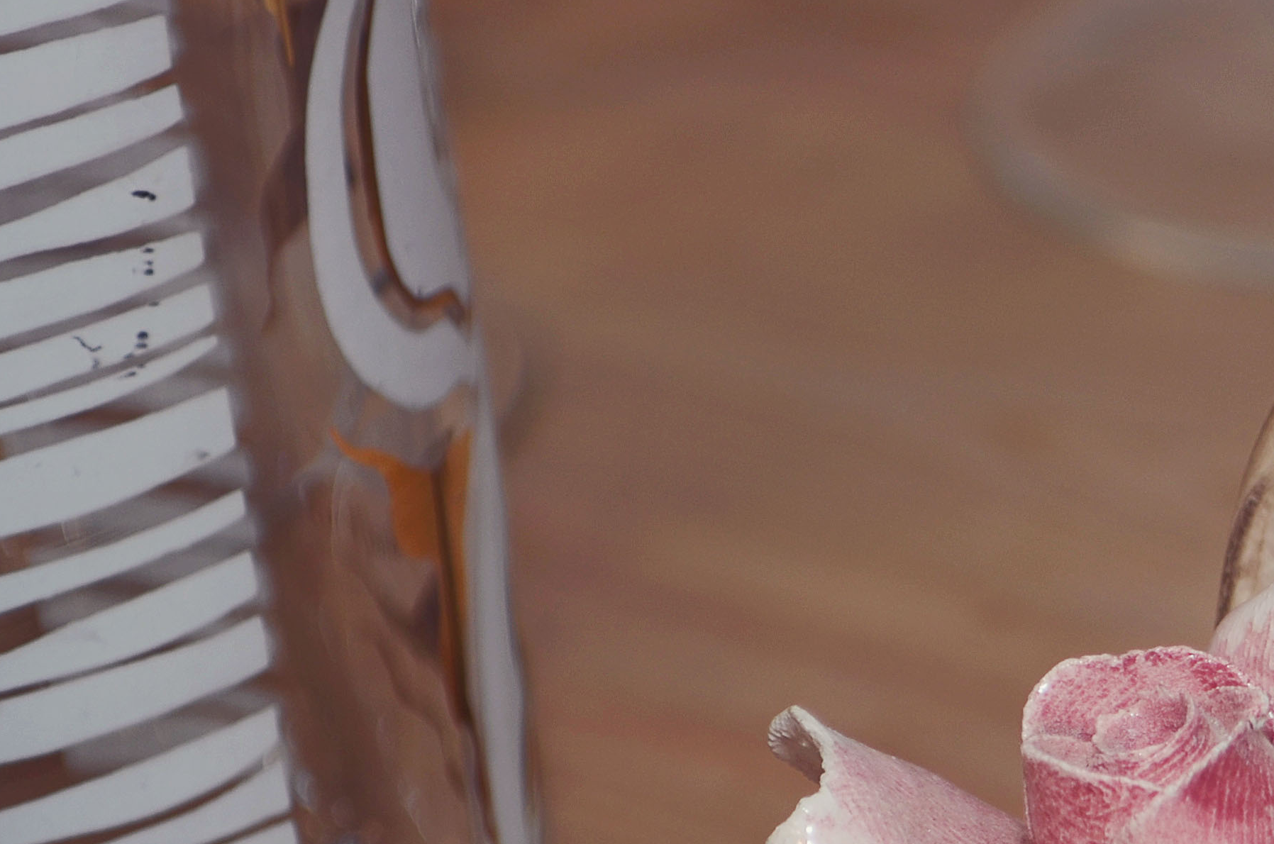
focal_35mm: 214
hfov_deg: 9.5
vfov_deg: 6.4
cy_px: 940
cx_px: 1624
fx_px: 7558
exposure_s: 1/40
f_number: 5.6
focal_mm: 52
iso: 100
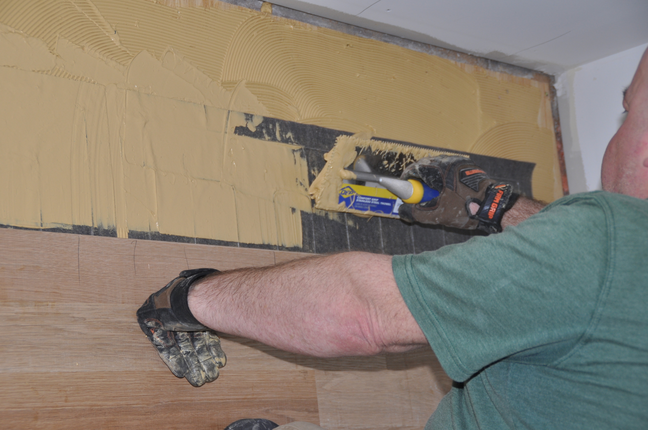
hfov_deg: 26.0
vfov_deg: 17.4
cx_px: 324
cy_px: 215
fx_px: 1402
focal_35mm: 78
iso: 320
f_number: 5
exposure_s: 1/60
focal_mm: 52
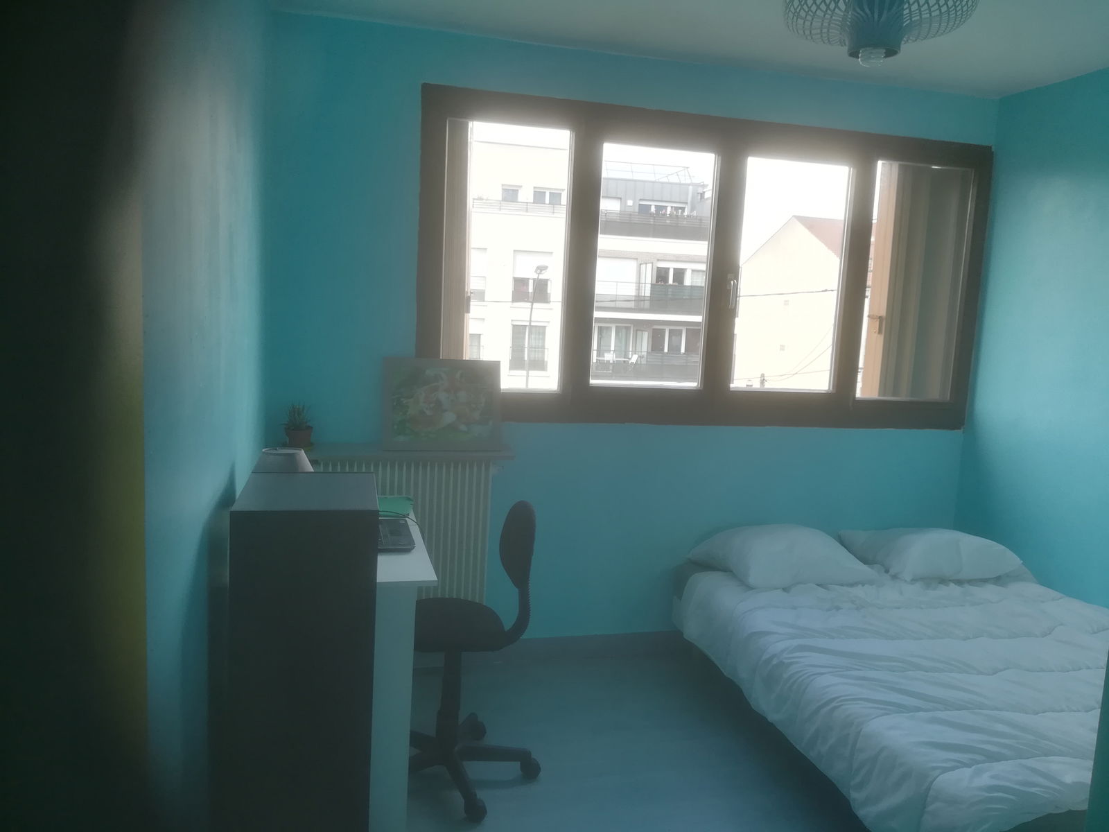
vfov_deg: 53.1
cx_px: 554
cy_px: 416
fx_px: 833
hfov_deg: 67.3
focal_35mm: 26
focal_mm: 3.83
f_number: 2.2
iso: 64
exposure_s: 1/100
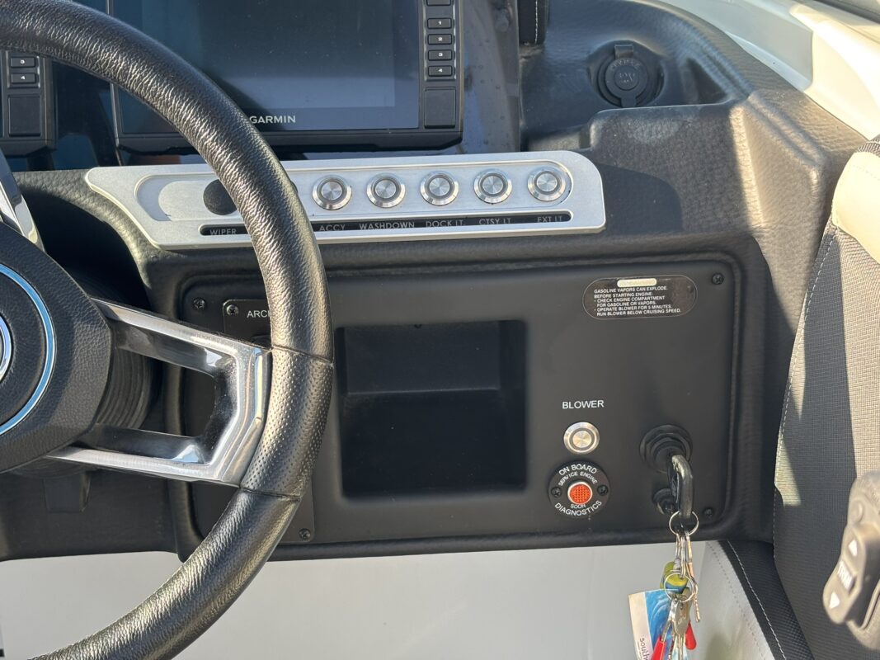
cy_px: 330
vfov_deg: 28.0
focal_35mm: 52
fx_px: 1322
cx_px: 440
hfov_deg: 36.8
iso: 32
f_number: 1.6
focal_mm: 5.96
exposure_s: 1/238
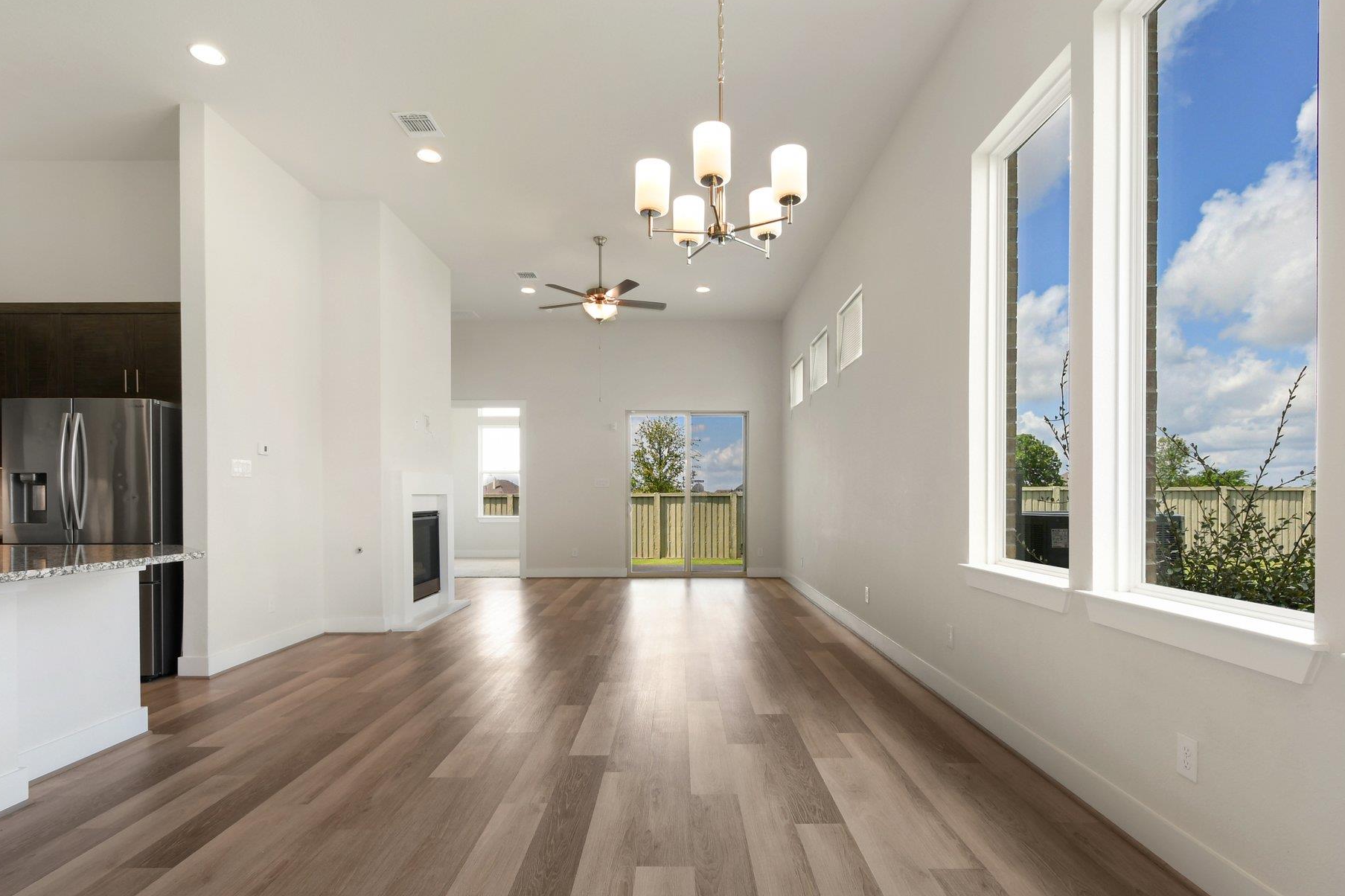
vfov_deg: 70.3
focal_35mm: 17
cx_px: 686
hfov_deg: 93.3
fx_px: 635
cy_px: 487
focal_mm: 10
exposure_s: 1/50
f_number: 8
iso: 400
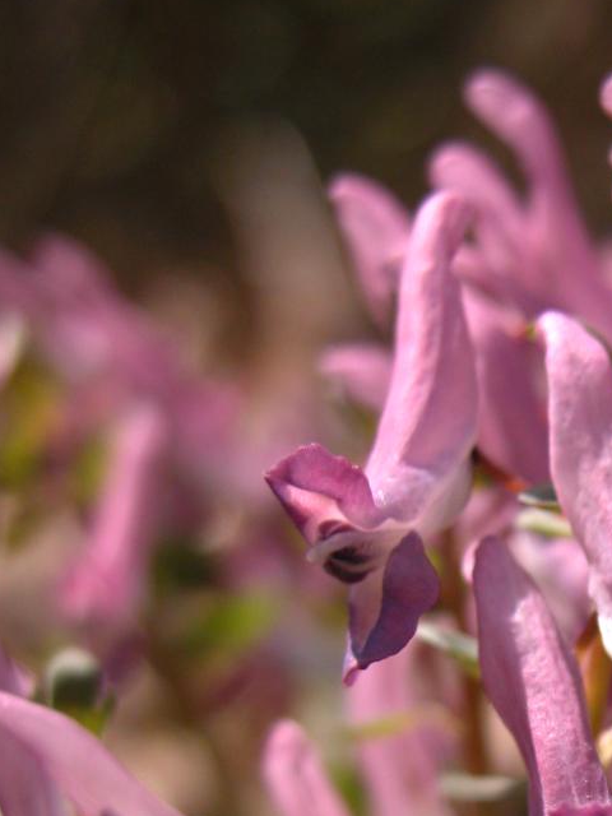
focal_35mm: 124
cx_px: 607
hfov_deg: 11.8
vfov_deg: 15.6
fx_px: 2923
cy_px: 780
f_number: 3.2
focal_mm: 15.7
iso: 100
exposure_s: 1/1488
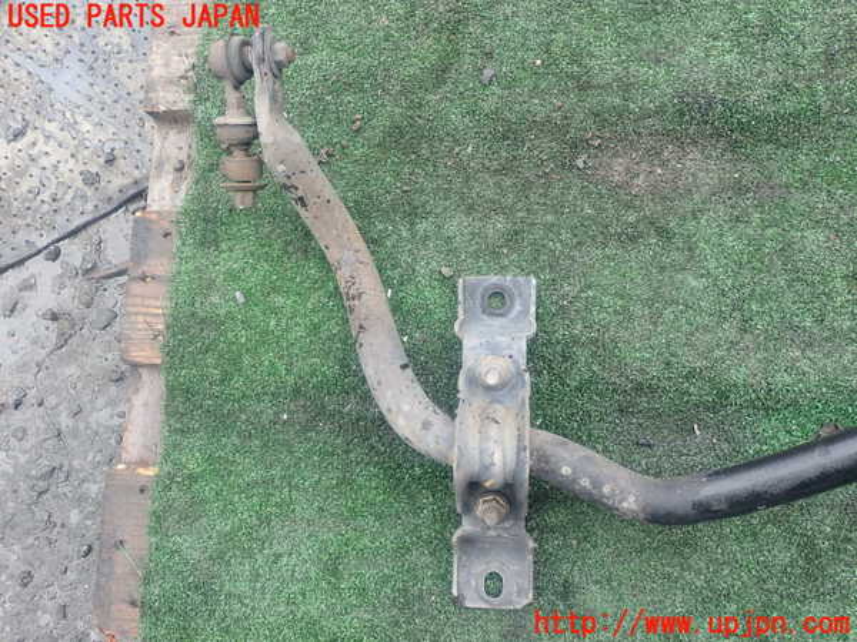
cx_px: 428
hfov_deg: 60.0
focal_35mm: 30
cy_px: 321
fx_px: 743
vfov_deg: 46.8
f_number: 3.2
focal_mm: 5.4
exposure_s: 1/125
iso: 100
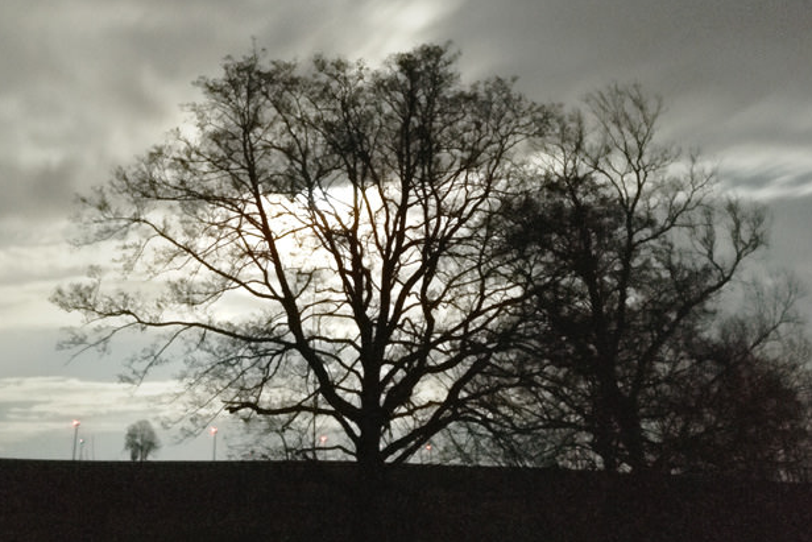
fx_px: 1060
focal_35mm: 47
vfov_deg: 27.1
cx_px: 355
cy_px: 7
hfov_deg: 41.8
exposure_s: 1/3
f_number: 2.2
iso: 2000
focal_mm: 4.15
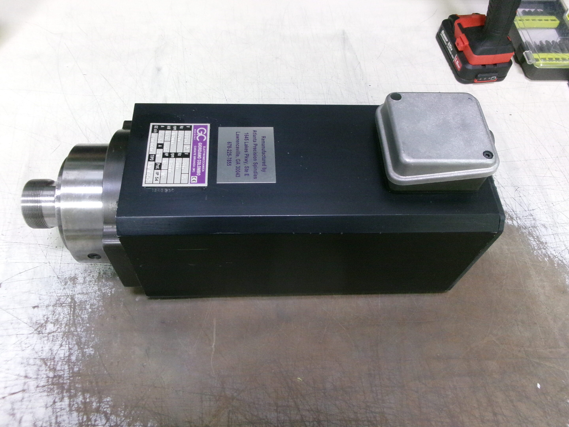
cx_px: 284
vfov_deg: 49.7
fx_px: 460
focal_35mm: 28
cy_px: 214
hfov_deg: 63.4
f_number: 3.9
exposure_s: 1/60
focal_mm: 5.1
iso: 644
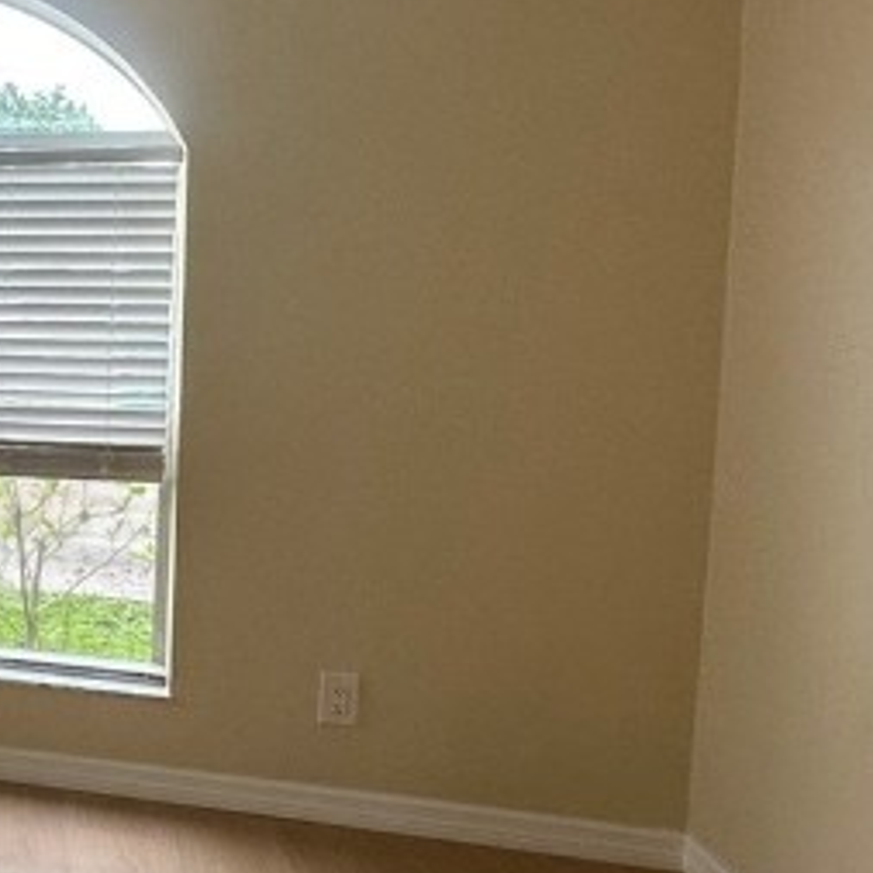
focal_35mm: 50
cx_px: -497
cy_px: 331
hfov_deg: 24.6
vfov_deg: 33.9
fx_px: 1427
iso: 80
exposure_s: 1/120
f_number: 2.2
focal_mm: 2.22
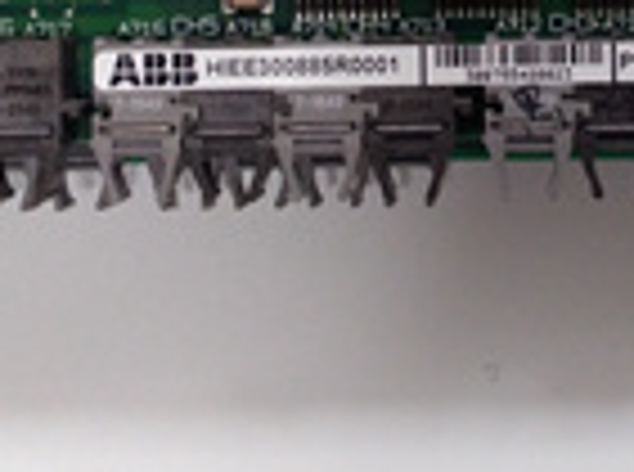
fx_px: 1754
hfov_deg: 20.3
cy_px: -101
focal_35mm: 96
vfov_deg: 14.8
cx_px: 508
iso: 253
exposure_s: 1/33
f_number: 2
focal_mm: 3.79
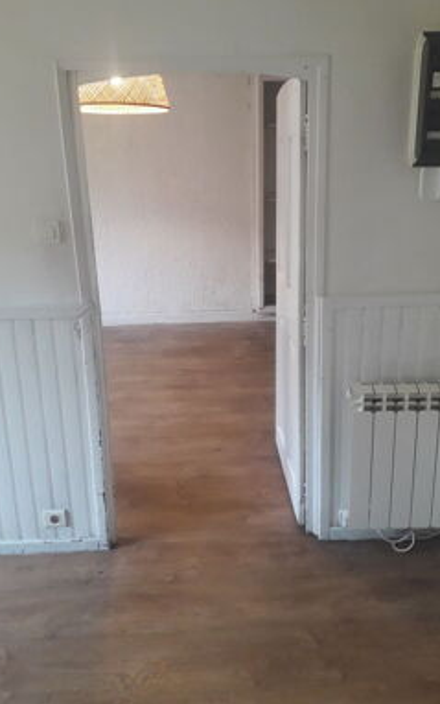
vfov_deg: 59.6
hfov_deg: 39.4
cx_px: 236
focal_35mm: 32
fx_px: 613
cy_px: 331
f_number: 1.9
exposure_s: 1/50
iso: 160
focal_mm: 3.6
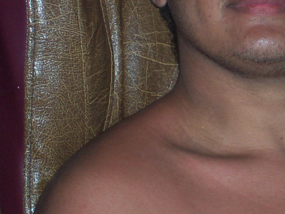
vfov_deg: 6.9
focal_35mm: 214
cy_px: 34
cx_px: 265
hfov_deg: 9.2
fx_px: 1763
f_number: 4.8
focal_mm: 16.8
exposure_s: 1/90
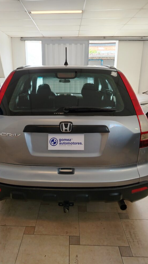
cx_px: 60
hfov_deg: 42.7
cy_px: 133
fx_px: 188
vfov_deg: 69.9
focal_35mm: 27
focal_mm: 5.25
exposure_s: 1/100
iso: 409
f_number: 1.75
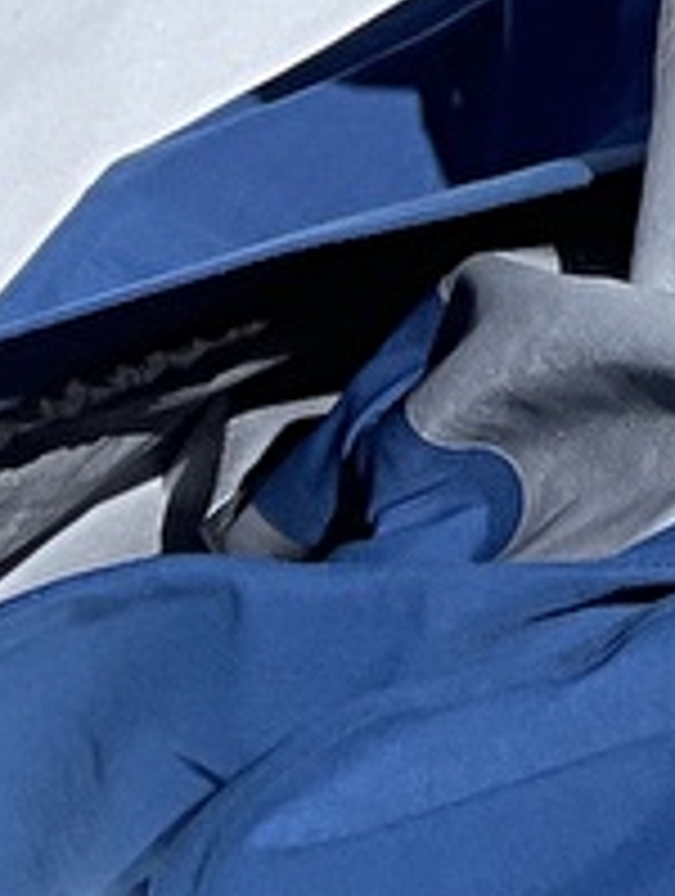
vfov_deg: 11.1
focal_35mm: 150
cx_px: 1748
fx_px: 3887
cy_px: -1220
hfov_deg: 8.8
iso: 25
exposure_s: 1/3571
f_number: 2.2
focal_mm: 2.71
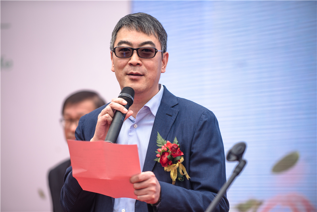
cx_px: 158
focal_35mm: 175
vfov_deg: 7.9
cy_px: 106
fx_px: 1541
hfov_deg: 11.7
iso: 100
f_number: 2.8
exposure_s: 1/1600
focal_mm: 175
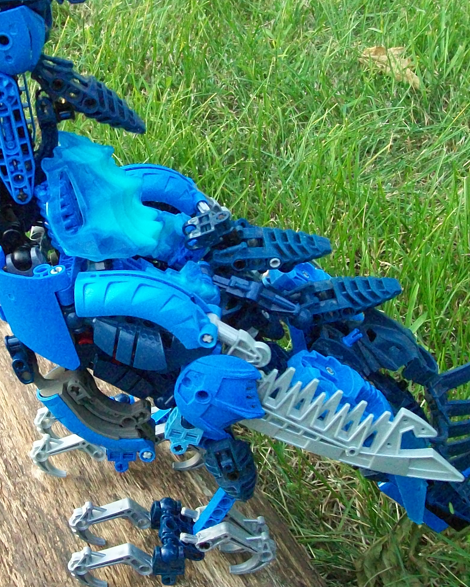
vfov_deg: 30.5
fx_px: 1078
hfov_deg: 24.3
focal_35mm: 62
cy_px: 284
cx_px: 113
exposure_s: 1/100
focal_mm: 6
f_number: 2.7
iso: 400
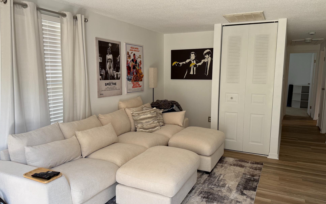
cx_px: 167
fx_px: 240
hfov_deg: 68.4
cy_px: 108
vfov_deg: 46.0
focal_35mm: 27
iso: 125
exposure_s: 1/121
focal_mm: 6.76
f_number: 1.78
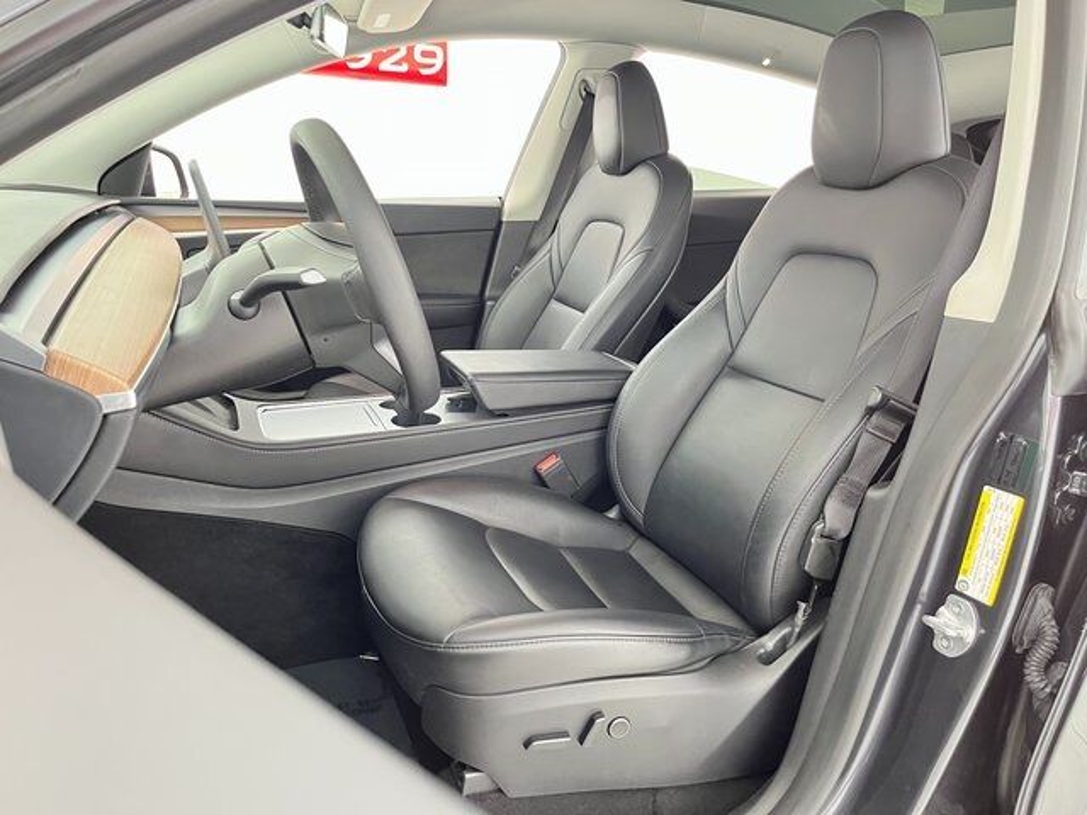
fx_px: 816
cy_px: 408
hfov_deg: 67.3
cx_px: 544
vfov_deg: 53.1
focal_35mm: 26
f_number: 1.6
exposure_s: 1/30
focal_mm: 5.1
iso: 640
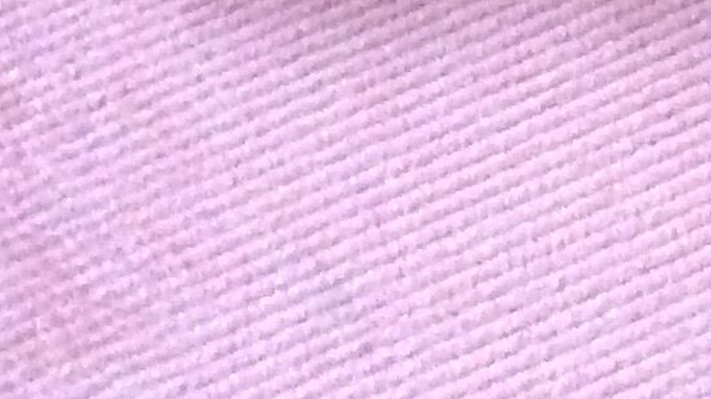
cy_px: -749
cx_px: 1007
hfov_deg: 12.6
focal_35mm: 163
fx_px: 3072
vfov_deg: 6.8
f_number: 2.4
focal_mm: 3.3
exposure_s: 1/17
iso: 500
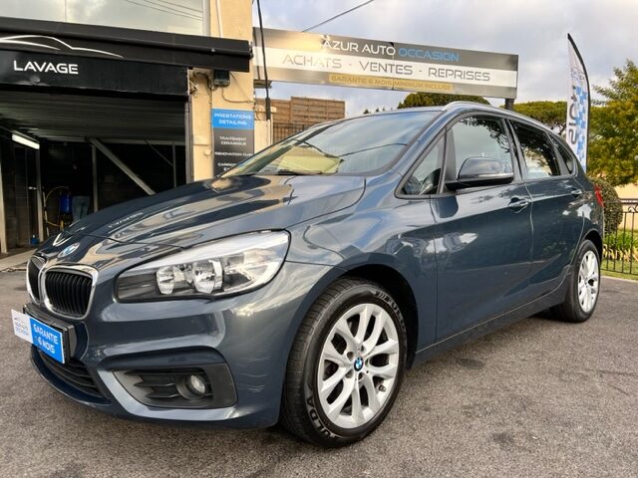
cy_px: 239
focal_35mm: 26
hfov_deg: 67.3
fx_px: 479
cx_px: 319
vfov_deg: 53.1
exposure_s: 1/700
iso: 50
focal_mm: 5.7
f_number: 1.5
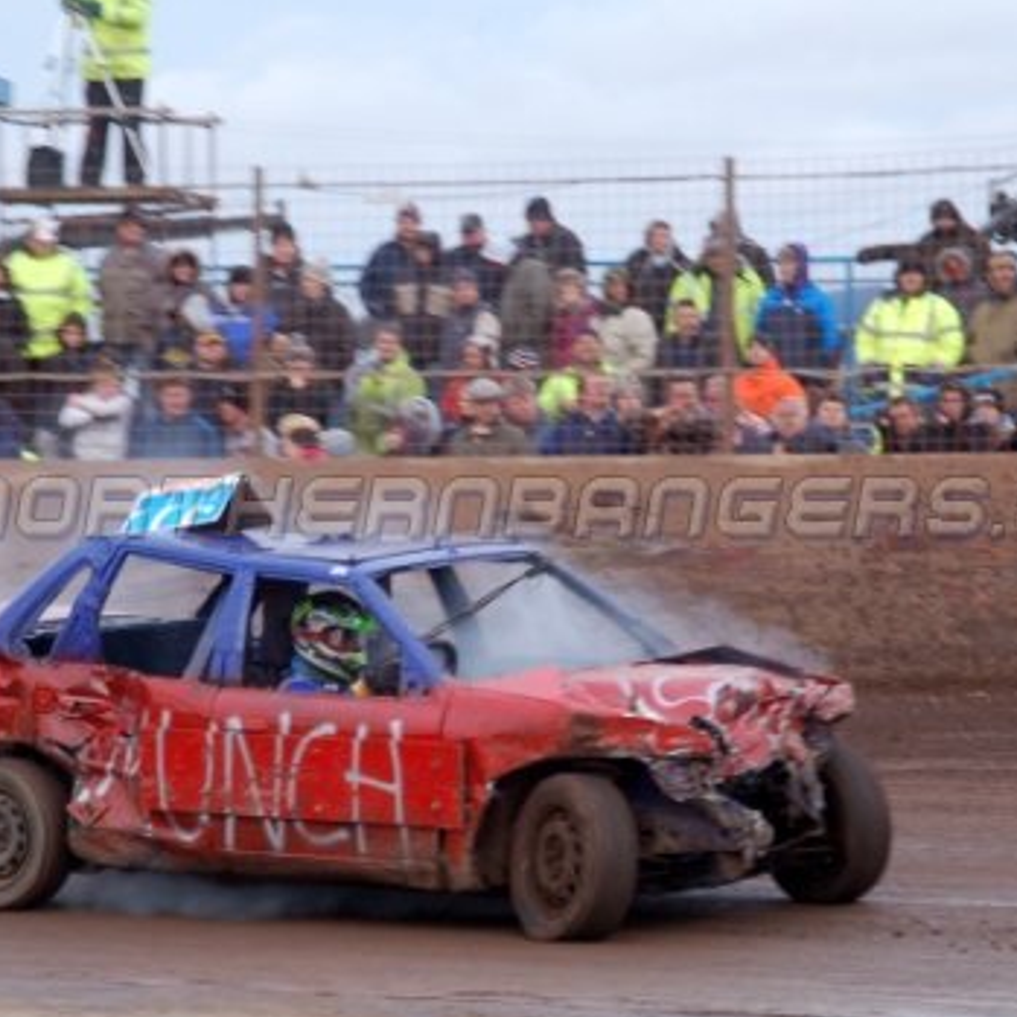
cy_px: 516
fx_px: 6050
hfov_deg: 9.6
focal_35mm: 182
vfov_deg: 9.6
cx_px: 525
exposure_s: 1/200
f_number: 5.6
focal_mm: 78
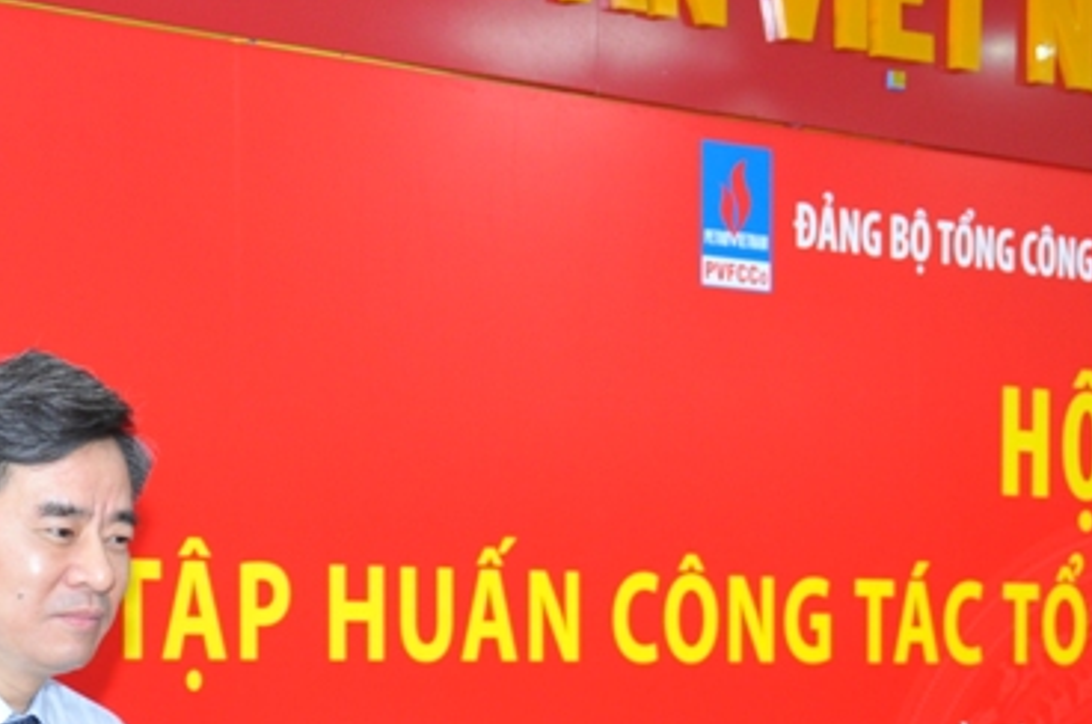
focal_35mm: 114
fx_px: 3455
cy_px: 743
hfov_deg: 17.9
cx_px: 715
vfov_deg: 11.8
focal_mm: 35
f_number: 4.5
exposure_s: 1/60
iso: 800
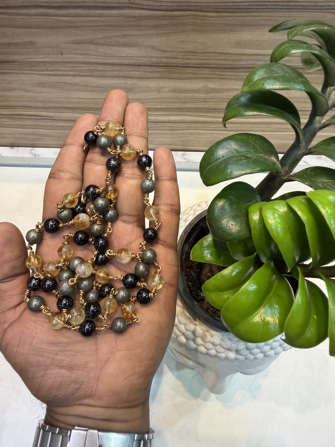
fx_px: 310
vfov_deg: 71.6
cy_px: 224
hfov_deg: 56.8
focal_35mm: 24
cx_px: 168
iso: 320
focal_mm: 2.22
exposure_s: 1/100
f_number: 2.2
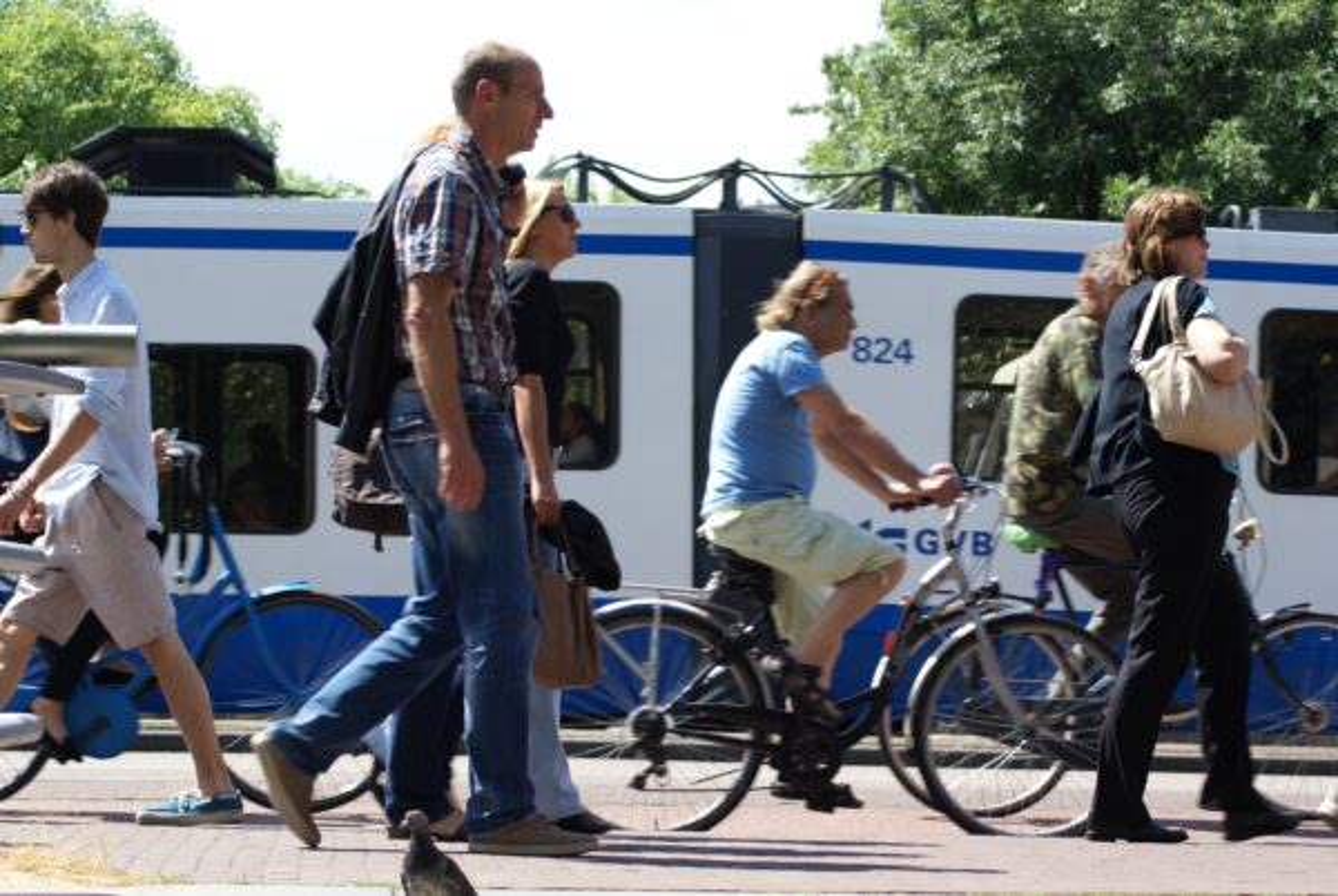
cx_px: 669
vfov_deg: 13.1
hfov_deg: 19.4
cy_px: 448
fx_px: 3908
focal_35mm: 105
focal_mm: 70
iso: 100
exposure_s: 1/160
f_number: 6.3
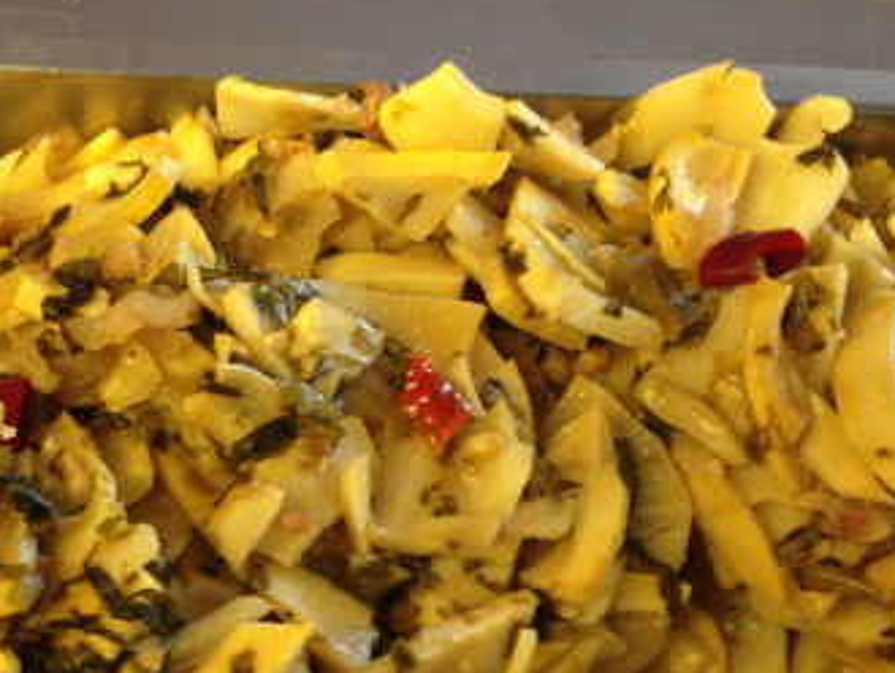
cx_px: 252
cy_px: 650
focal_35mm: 70
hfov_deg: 27.5
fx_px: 1811
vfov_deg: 20.5
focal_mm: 4.12
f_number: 2.4
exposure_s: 1/20
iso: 80
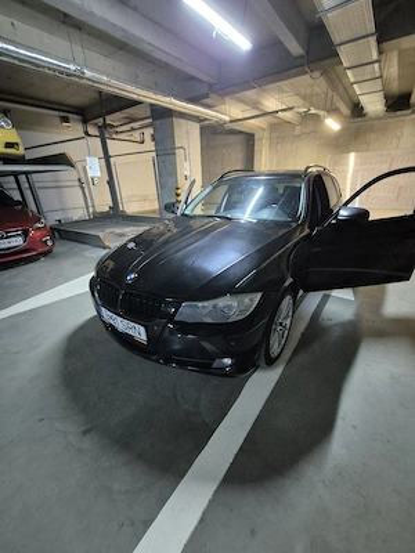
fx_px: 208
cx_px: 208
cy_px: 276
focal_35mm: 13
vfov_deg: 106.2
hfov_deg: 89.9
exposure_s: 1/25
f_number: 2.2
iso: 1600
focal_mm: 2.2
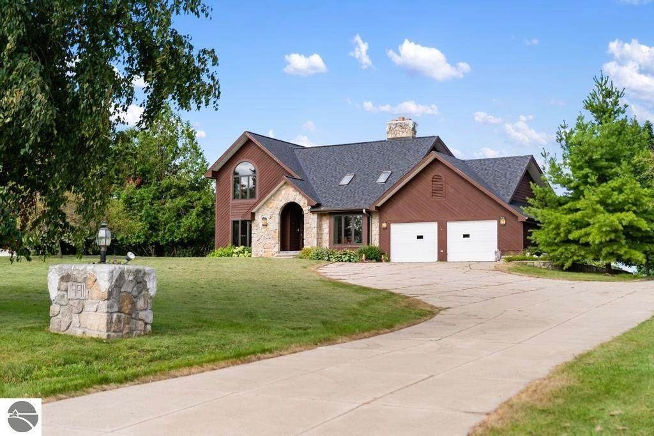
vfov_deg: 27.0
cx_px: 327
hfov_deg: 39.6
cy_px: 218
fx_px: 908
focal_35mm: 50
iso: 100
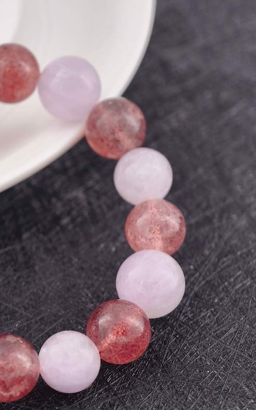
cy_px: 248
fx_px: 1484
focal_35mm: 133
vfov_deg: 15.7
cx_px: 34
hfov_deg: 9.8
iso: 125
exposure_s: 1/160
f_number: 2.67
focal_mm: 22.48
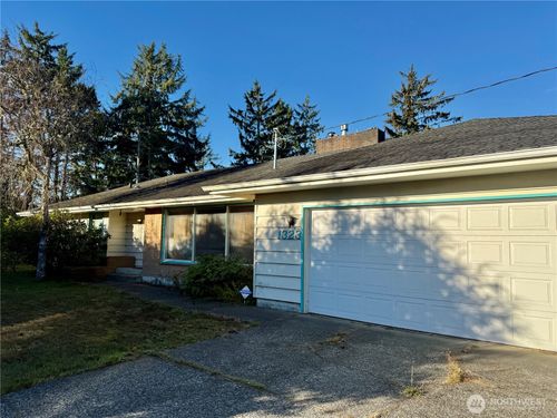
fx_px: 386
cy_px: 209
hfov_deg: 71.6
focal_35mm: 24
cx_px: 278
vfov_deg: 56.8
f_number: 1.78
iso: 100
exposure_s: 1/2907
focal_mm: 6.76
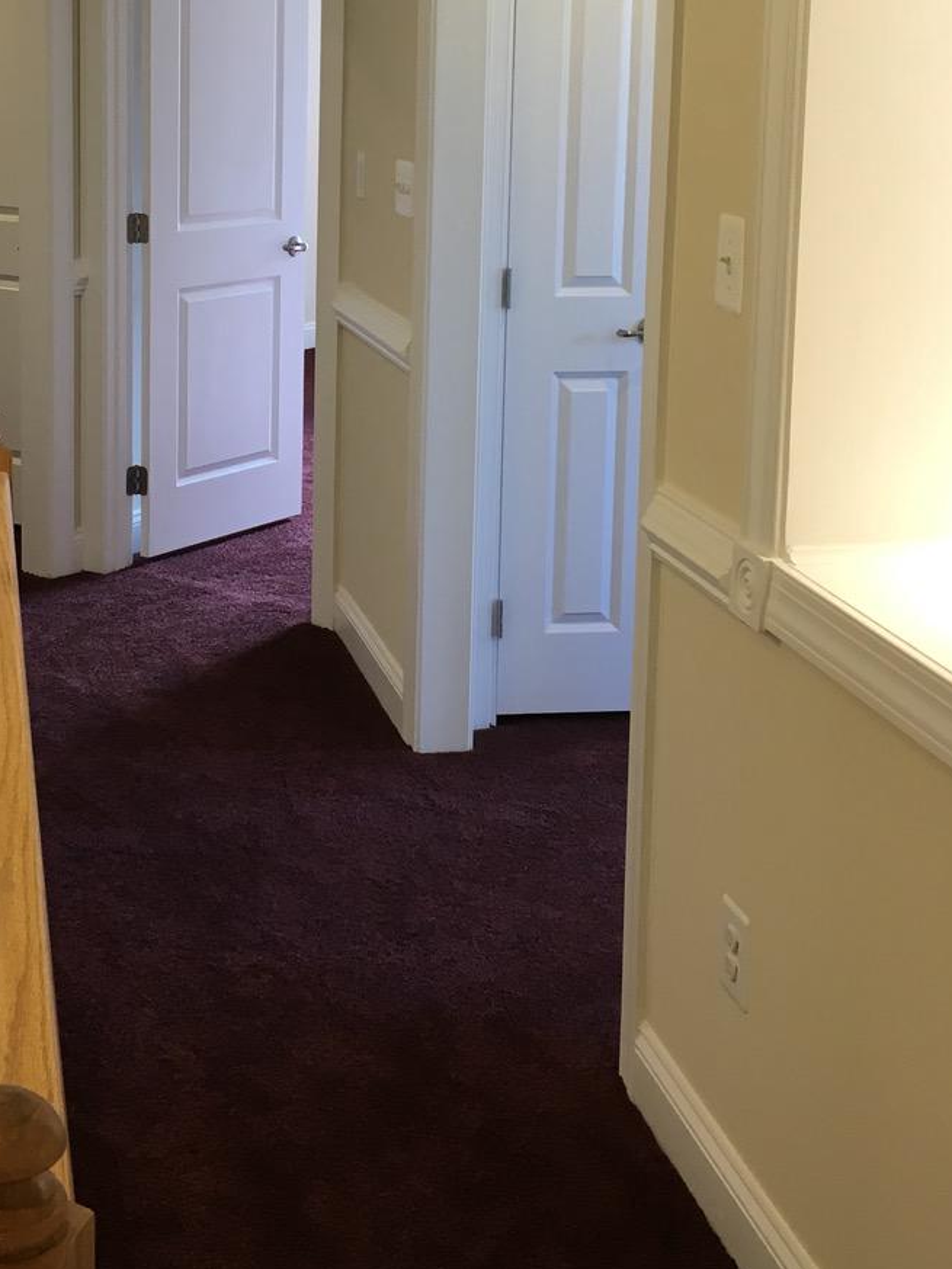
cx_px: 158
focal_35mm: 51
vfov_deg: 36.5
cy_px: 301
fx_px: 1870
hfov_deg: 27.8
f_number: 2.2
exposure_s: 1/30
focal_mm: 4.15
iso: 50
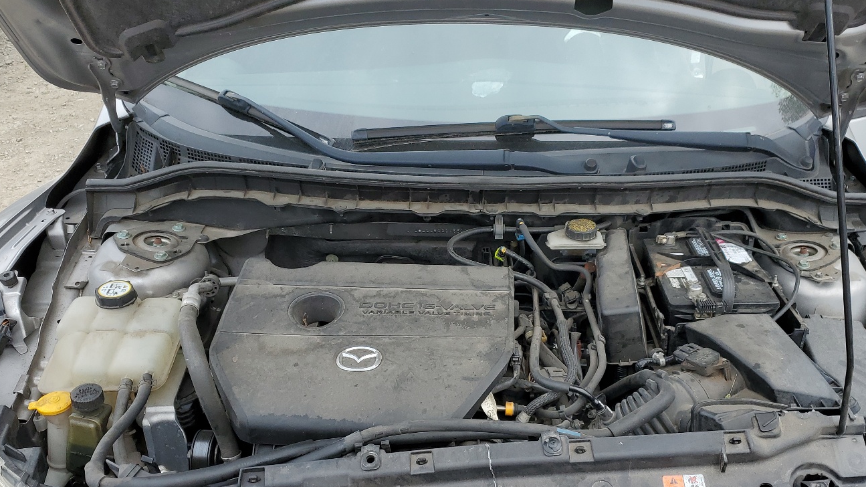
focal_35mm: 35
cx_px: 461
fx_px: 804
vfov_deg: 33.6
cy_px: 296
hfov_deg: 56.6
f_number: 1.5
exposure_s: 1/833
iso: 50
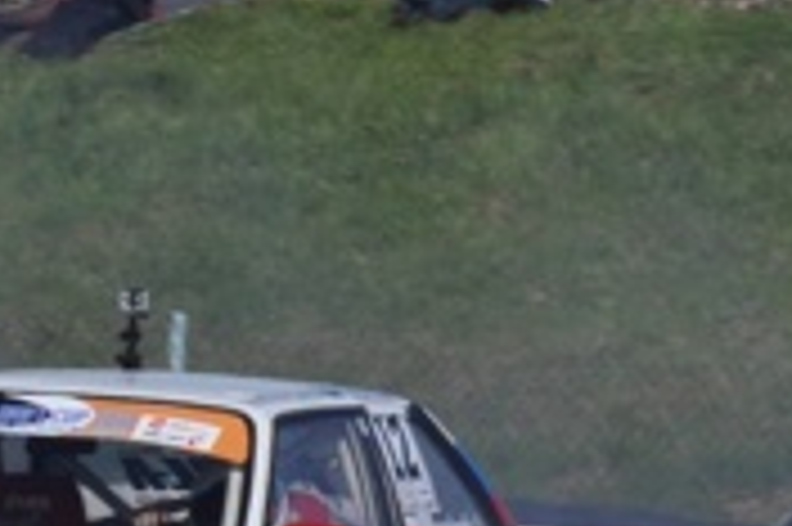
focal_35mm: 1639
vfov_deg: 0.8
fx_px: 36024
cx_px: 677
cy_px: 310
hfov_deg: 1.3
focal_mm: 200
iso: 200
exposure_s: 1/640
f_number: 11
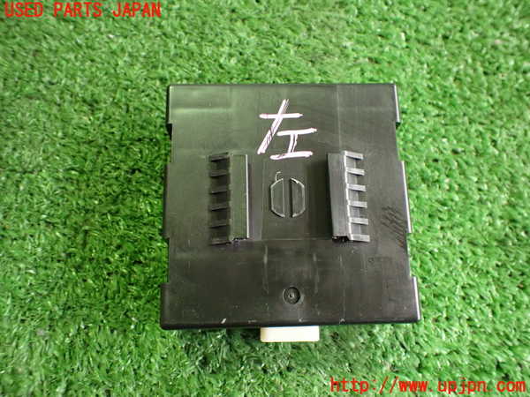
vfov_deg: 46.8
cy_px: 198
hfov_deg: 60.0
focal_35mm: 30
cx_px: 265
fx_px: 459
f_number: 2.3
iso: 800
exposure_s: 1/50
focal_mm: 5.4
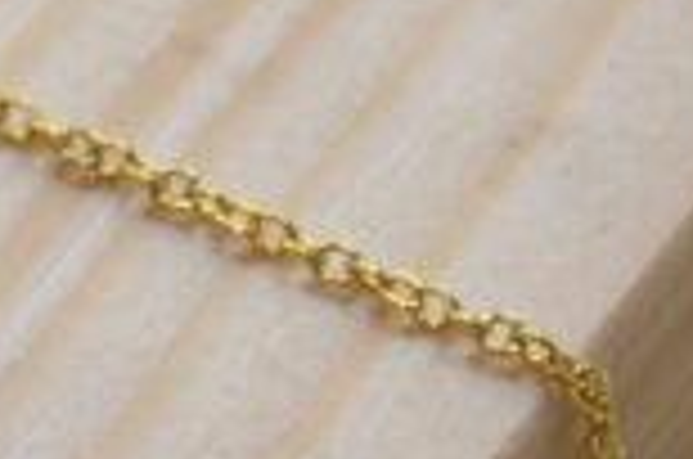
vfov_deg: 1.7
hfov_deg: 2.5
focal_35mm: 820
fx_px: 15752
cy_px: 4
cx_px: 86
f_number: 5.6
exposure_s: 1/30
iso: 200
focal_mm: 140
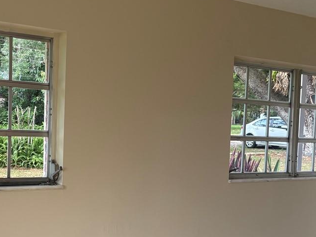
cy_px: 162
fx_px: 593
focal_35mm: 65
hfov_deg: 29.4
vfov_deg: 22.5
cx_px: 81
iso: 64
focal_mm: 5.96
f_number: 1.6
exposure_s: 1/121
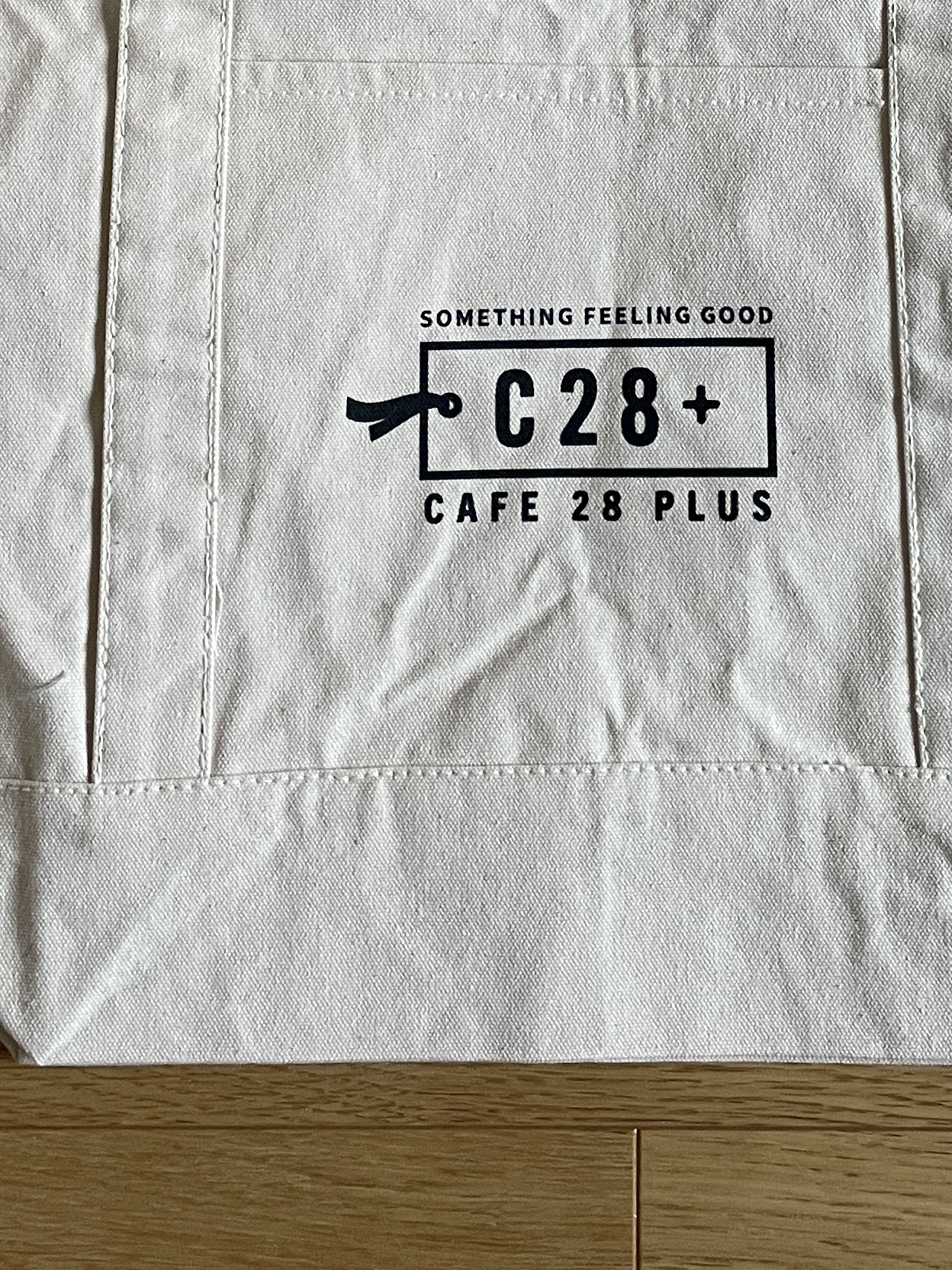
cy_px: -105
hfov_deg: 23.2
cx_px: 610
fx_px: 2310
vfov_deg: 28.1
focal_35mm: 63
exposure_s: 1/50
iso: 200
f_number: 1.6
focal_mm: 4.2
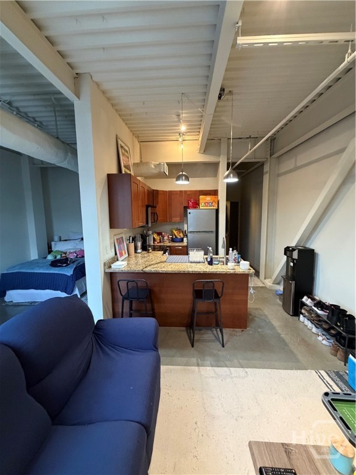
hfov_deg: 85.7
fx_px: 192
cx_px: 178
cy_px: 238
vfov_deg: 102.1
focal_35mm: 14
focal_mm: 2.22
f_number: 2.2
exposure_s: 1/60
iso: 640
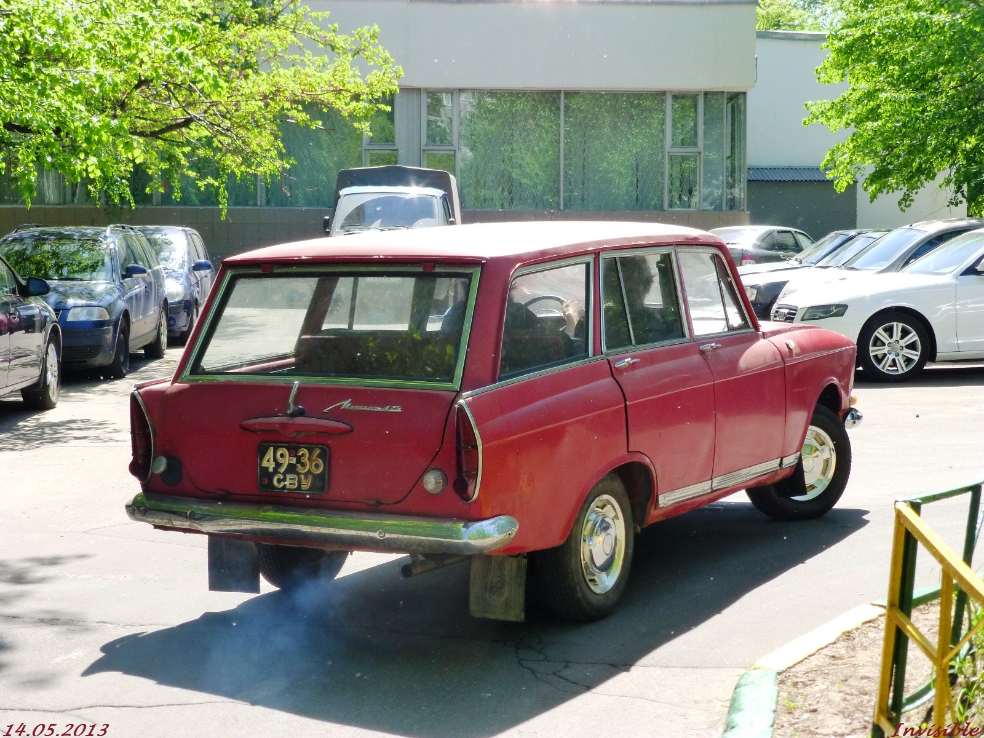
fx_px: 1762
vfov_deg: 23.7
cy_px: 369
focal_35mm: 62
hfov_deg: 31.2
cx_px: 492
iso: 200
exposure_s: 1/250
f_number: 4.8
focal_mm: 11
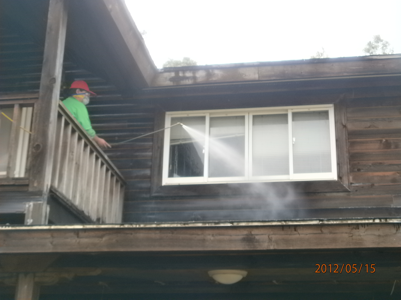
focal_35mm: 63
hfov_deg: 30.7
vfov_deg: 23.3
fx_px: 730
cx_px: 200
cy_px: 150
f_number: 4.6
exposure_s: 1/160
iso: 100
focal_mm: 11.1
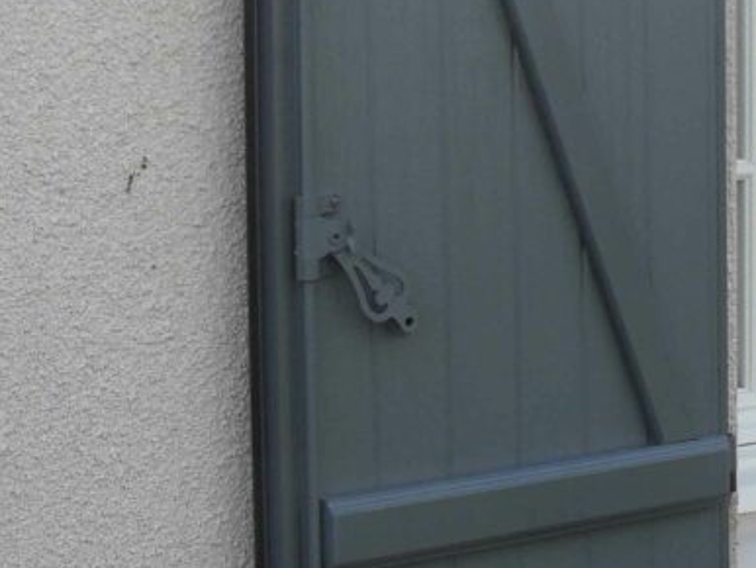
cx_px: 860
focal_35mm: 106
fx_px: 2316
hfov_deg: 17.8
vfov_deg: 13.8
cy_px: 51
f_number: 3.2
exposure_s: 1/350
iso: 100
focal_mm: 6.3
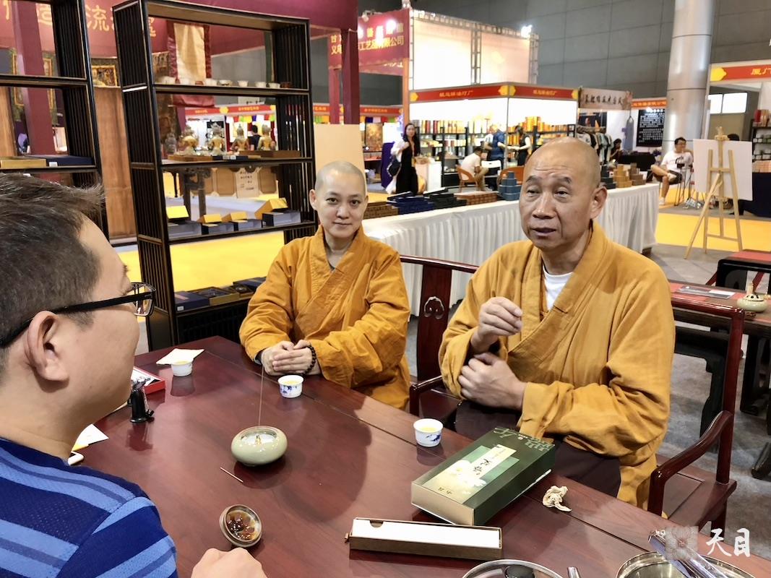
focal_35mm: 28
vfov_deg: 49.7
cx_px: 386
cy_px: 289
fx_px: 624
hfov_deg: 63.4
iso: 64
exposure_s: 1/17
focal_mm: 3.99
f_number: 1.8
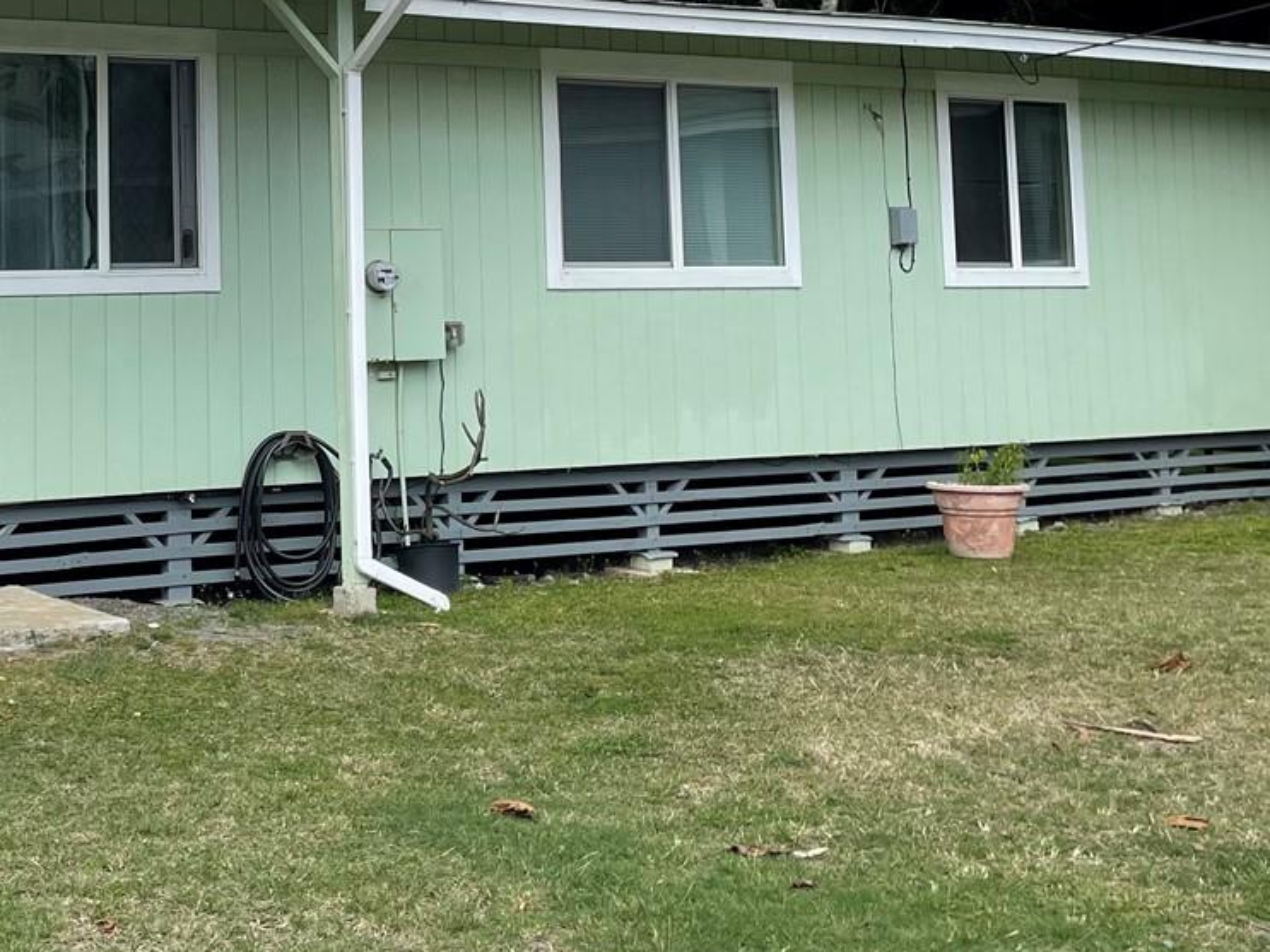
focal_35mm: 56
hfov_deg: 32.8
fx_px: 2054
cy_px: 135
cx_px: 150
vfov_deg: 25.5
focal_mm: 4.2
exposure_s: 1/3040
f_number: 1.6
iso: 32
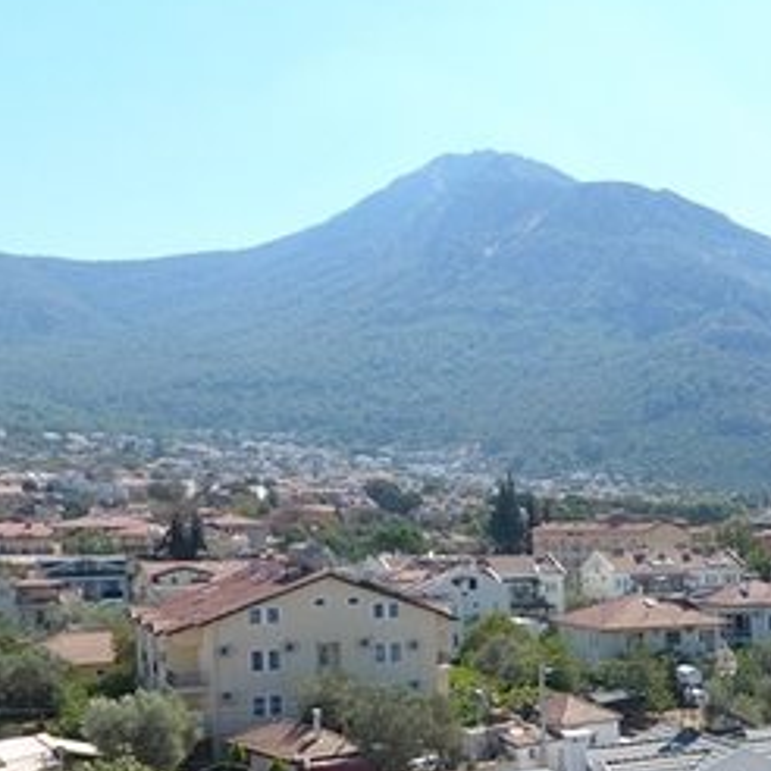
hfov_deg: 31.5
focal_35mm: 46
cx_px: 900
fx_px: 1159
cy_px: 608
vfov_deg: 35.7
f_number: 2.8
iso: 100
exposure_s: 1/593
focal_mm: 3.61
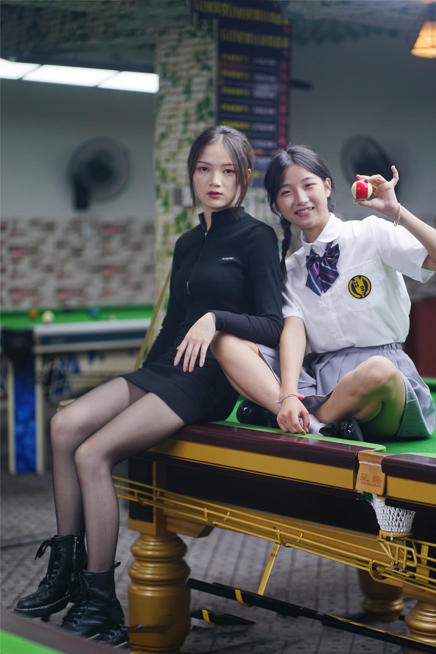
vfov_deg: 23.9
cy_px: 327
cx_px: 218
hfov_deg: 16.1
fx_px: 1543
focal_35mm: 85
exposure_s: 1/320
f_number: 1.8
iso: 200
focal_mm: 85
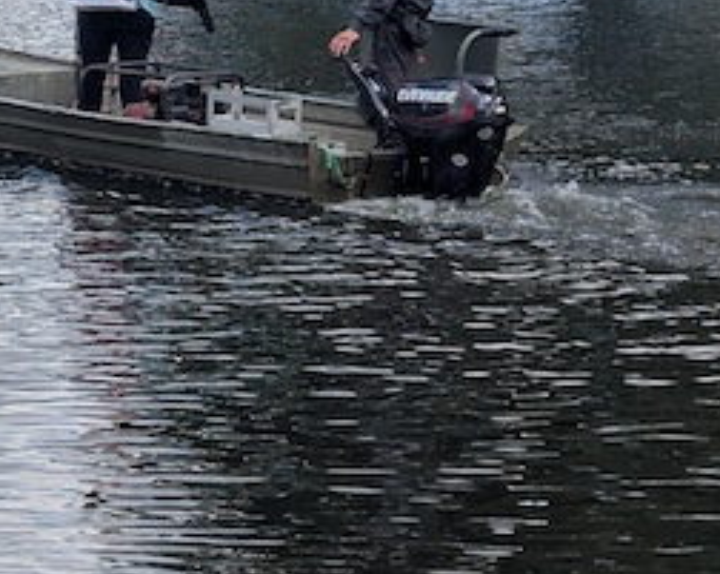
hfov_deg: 12.5
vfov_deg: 10.3
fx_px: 3171
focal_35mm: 149
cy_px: 69
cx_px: -254
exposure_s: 1/1616
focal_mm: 6.81
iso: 45
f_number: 1.85
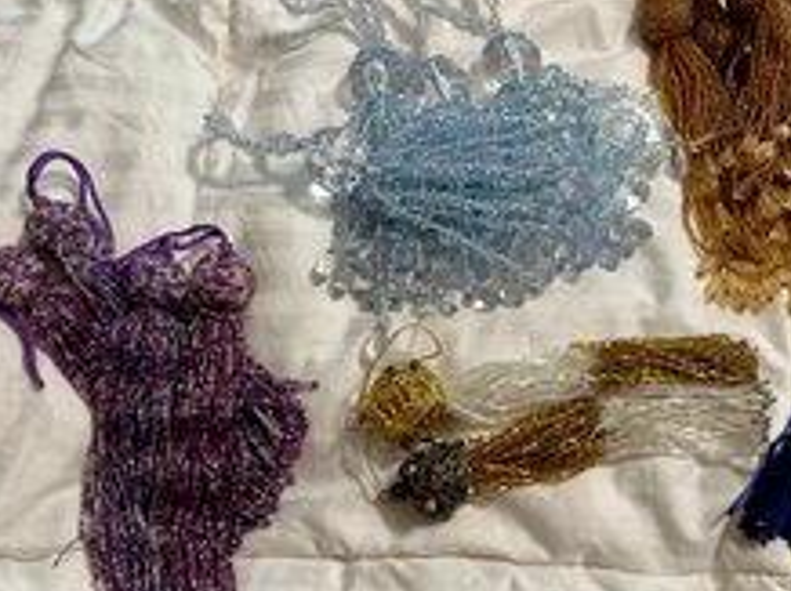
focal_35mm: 41
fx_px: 936
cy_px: 277
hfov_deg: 45.1
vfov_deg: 35.1
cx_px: 528
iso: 200
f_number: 1.5
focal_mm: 5.7
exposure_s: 1/60
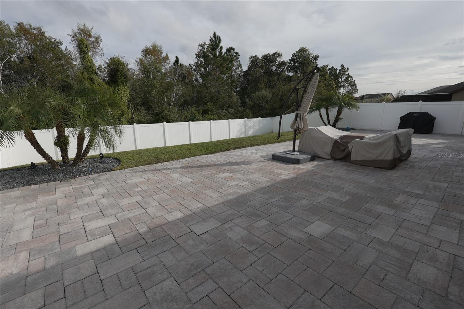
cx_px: 232
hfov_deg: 96.7
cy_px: 154
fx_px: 206
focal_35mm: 16
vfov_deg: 73.8
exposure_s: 1/400
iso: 100
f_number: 7.1
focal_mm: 11
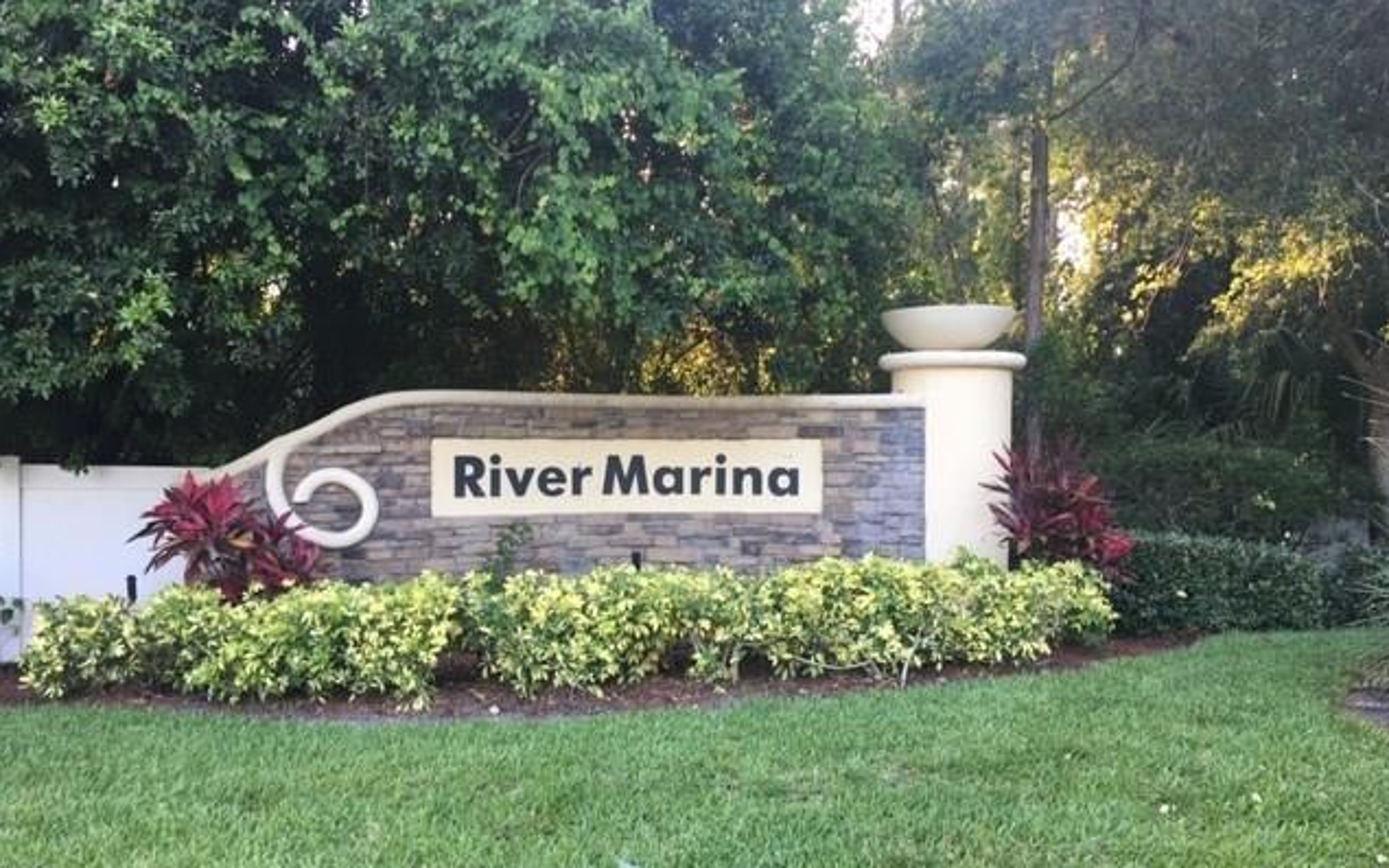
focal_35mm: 31
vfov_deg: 40.5
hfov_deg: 61.2
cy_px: 488
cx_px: 698
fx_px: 1174
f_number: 2.2
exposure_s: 1/60
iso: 32
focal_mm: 4.15
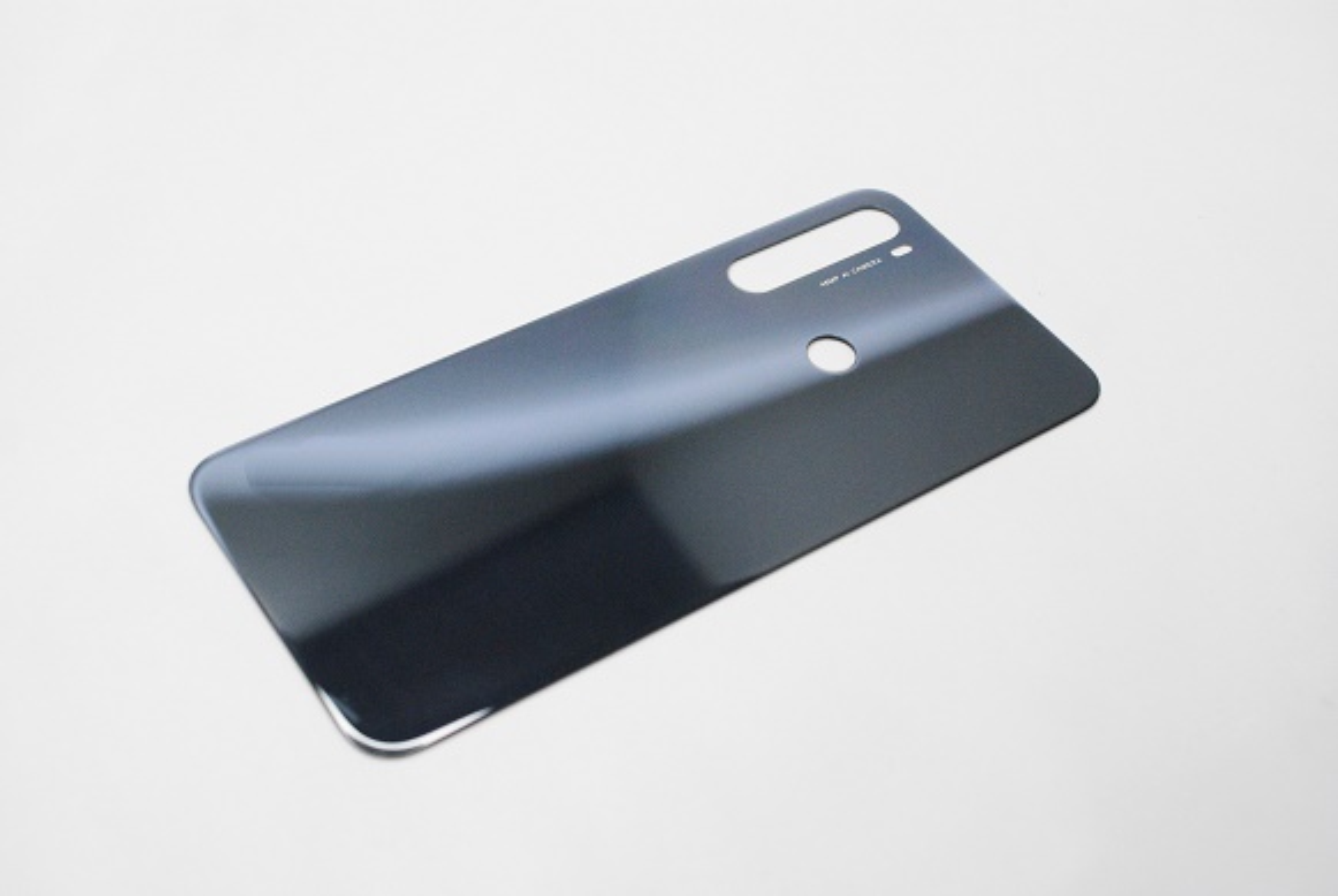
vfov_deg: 29.9
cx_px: 669
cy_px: 448
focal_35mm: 45
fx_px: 1675
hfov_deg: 43.6
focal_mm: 30
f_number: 5
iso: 1600
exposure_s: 1/320
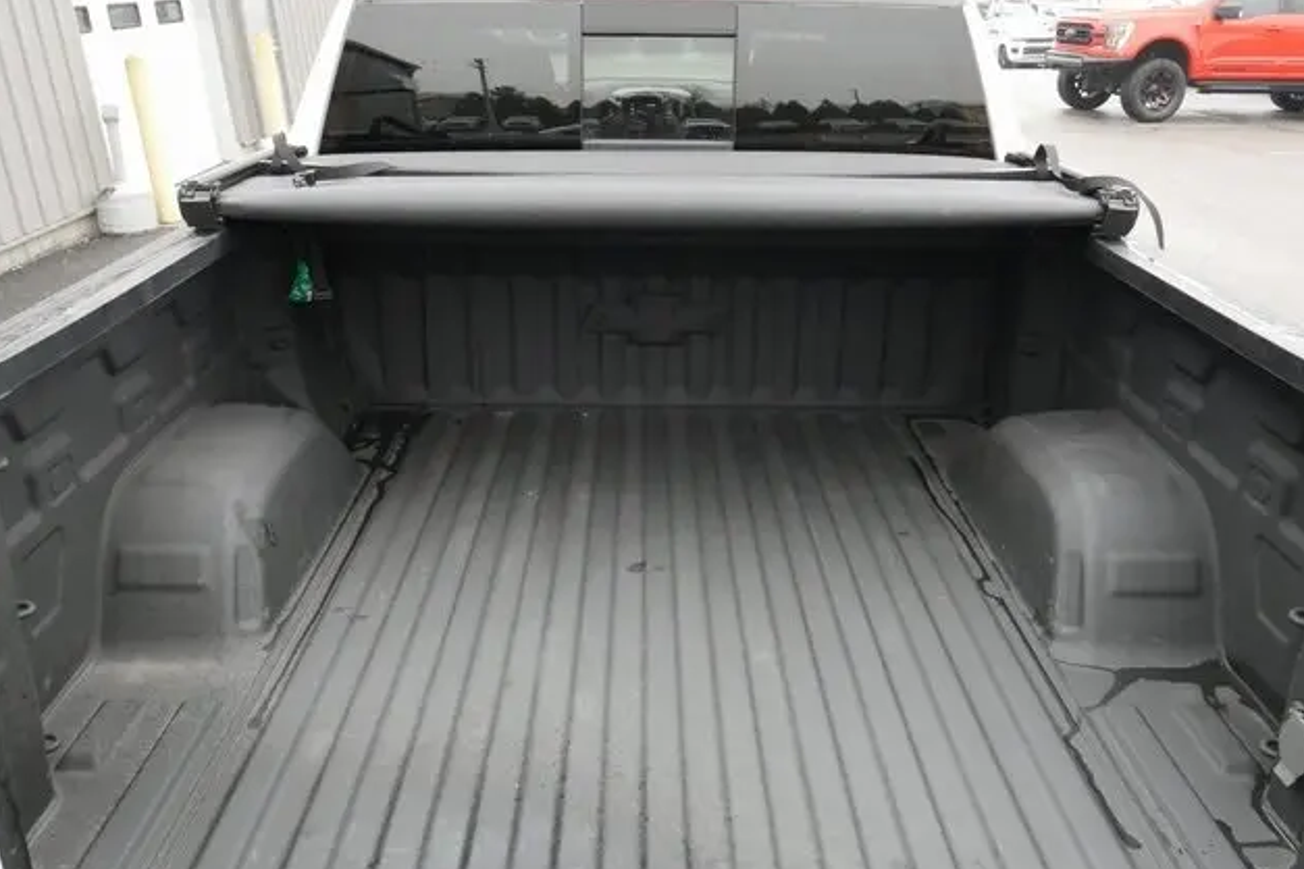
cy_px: 458
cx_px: 655
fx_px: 1231
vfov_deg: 38.9
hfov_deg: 55.8
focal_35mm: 34
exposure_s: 1/60
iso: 3200
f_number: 10
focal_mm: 16
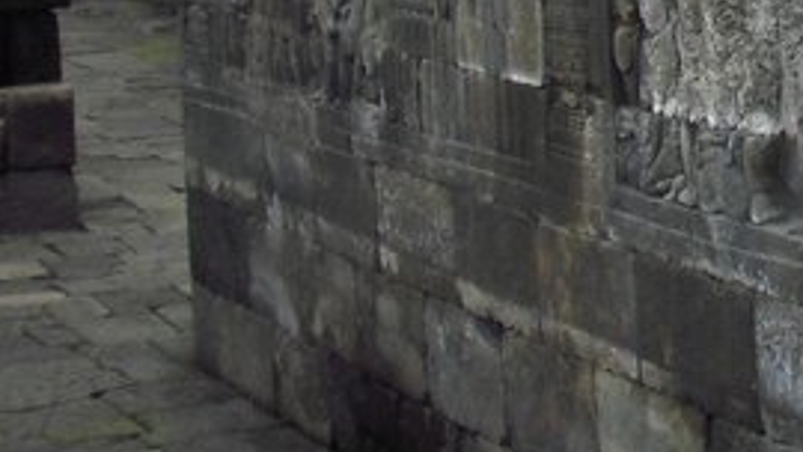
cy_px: -294
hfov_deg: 12.8
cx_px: 1279
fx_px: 3344
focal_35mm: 157
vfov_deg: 7.6
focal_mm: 6.2
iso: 100
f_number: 2.8
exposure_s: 1/400
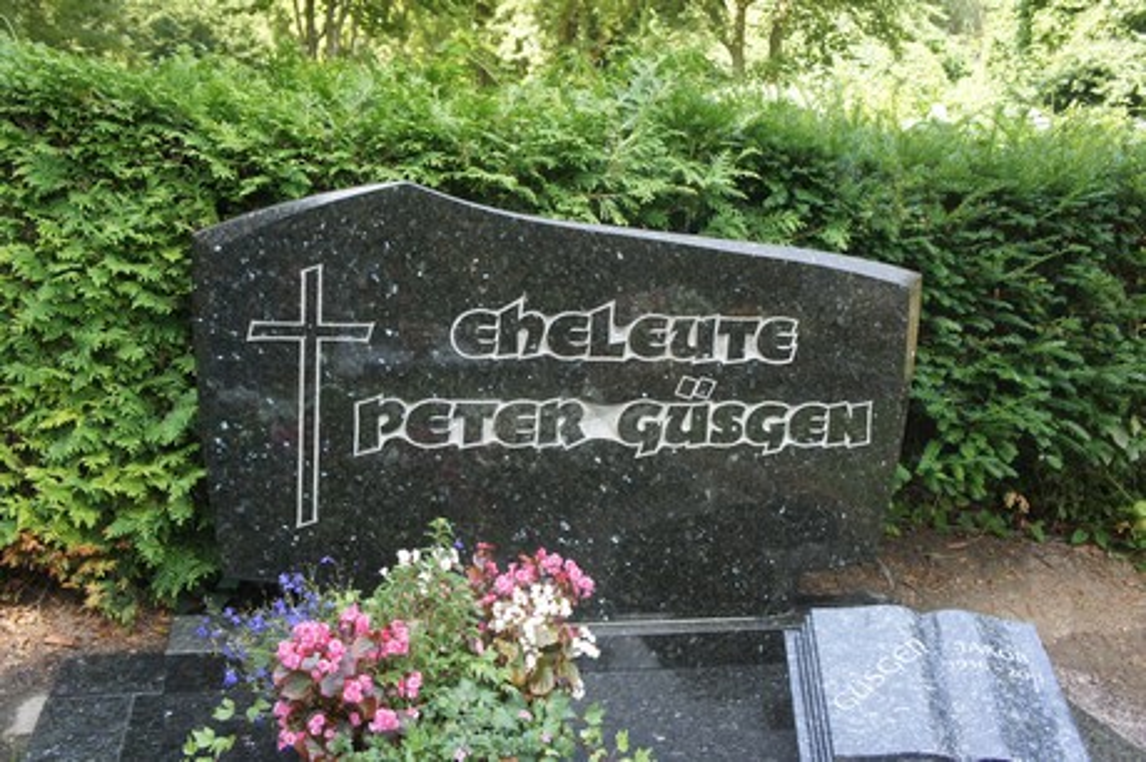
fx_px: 1193
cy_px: 381
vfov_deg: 35.4
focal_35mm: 38
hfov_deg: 51.3
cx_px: 573
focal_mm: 25
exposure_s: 1/160
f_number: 5
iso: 500
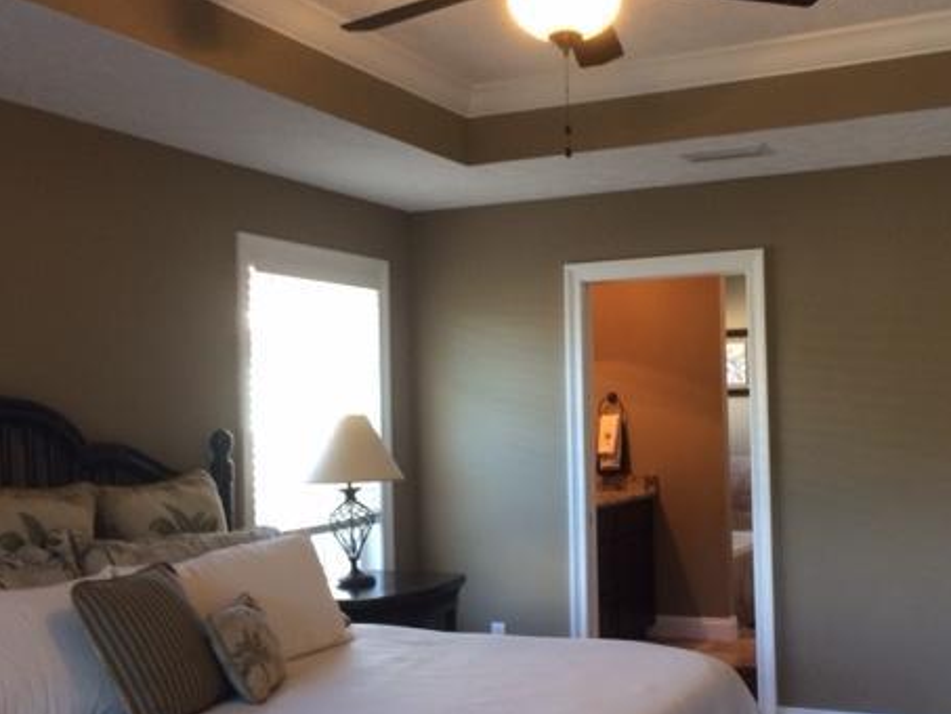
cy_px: 395
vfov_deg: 35.1
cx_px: 569
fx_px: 1127
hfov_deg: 45.5
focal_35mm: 41
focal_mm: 4.15
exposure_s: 1/30
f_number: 2.2
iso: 125
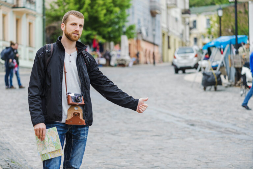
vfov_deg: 13.1
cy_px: 84
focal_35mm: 105
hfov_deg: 19.4
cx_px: 126
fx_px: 738
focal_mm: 105
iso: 160
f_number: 4
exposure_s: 1/250
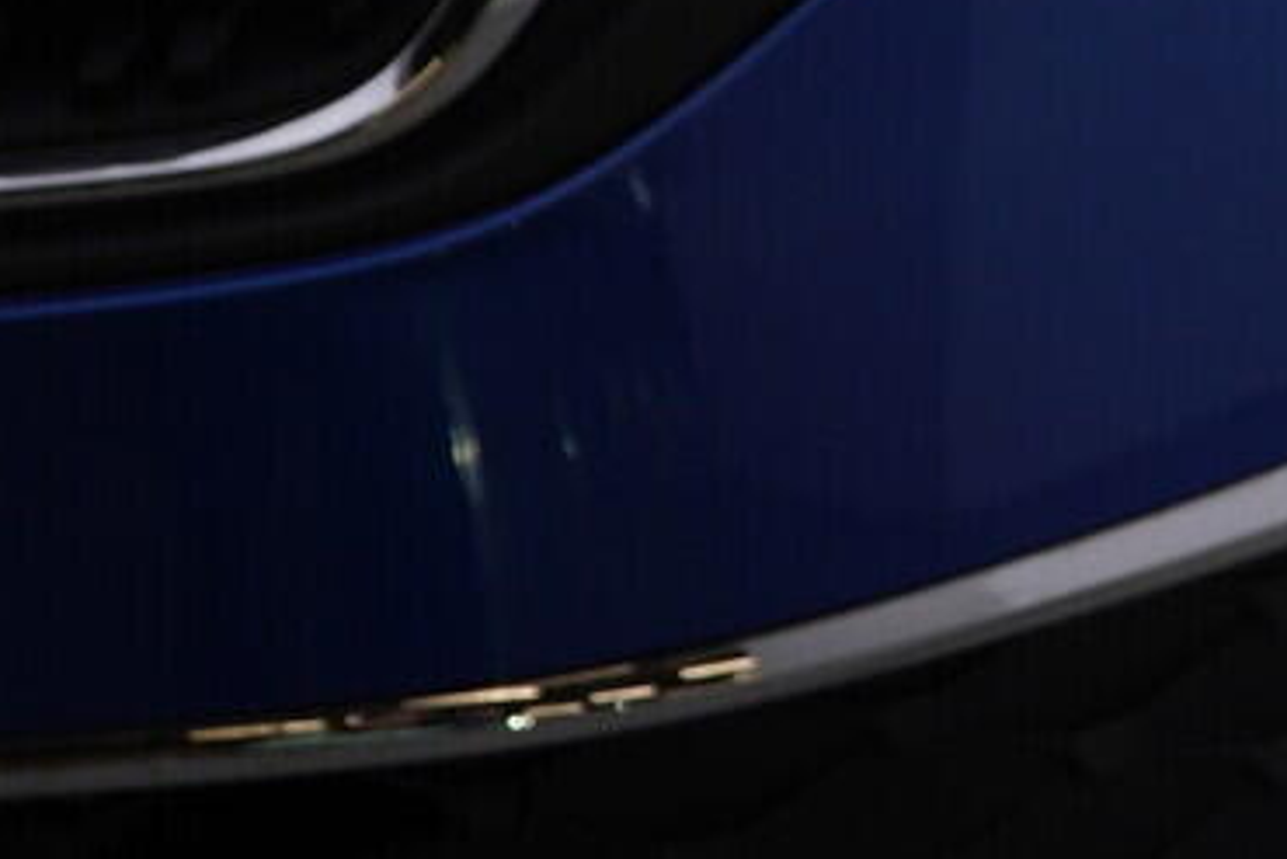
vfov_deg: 9.7
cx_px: 2097
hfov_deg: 13.5
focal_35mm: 140
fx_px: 5007
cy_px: -160
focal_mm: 24
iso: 125
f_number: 5
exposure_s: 1/125
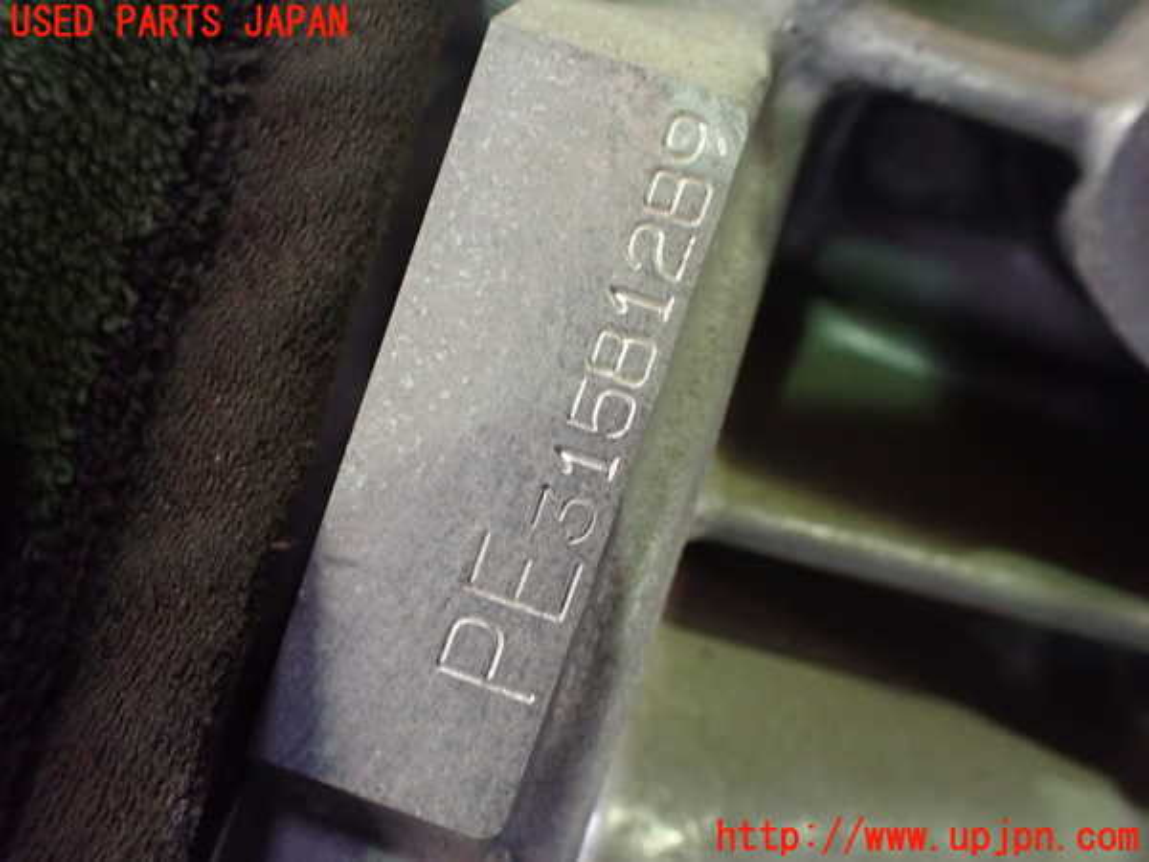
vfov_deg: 46.8
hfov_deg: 60.0
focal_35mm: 30
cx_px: 574
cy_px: 431
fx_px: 996
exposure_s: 1/30
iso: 1000
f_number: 2.3
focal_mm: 5.4
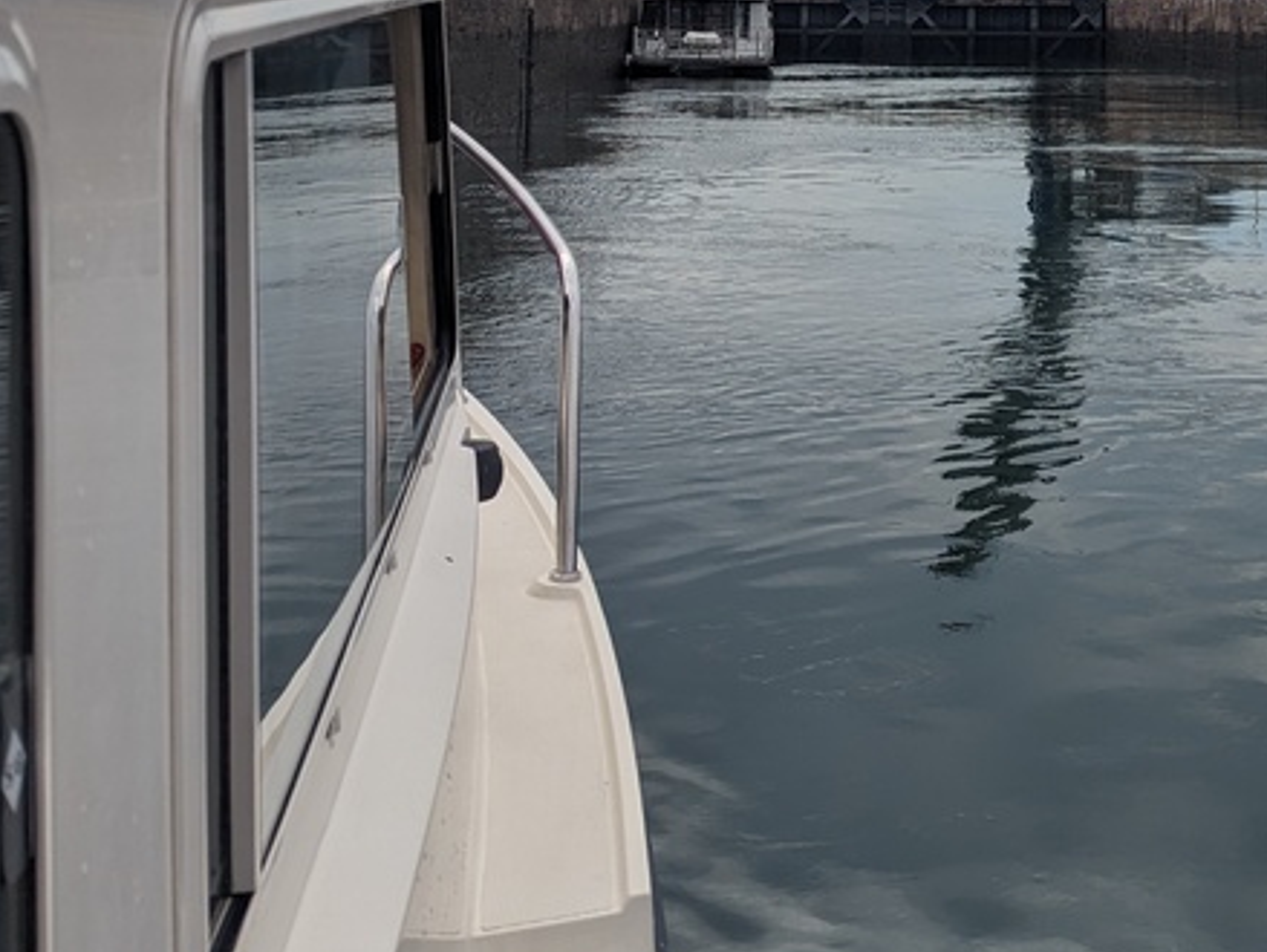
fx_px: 2051
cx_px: 1056
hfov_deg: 33.1
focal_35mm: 56
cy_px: -114
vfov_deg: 24.3
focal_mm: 6.81
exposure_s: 1/4926
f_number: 1.85
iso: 48
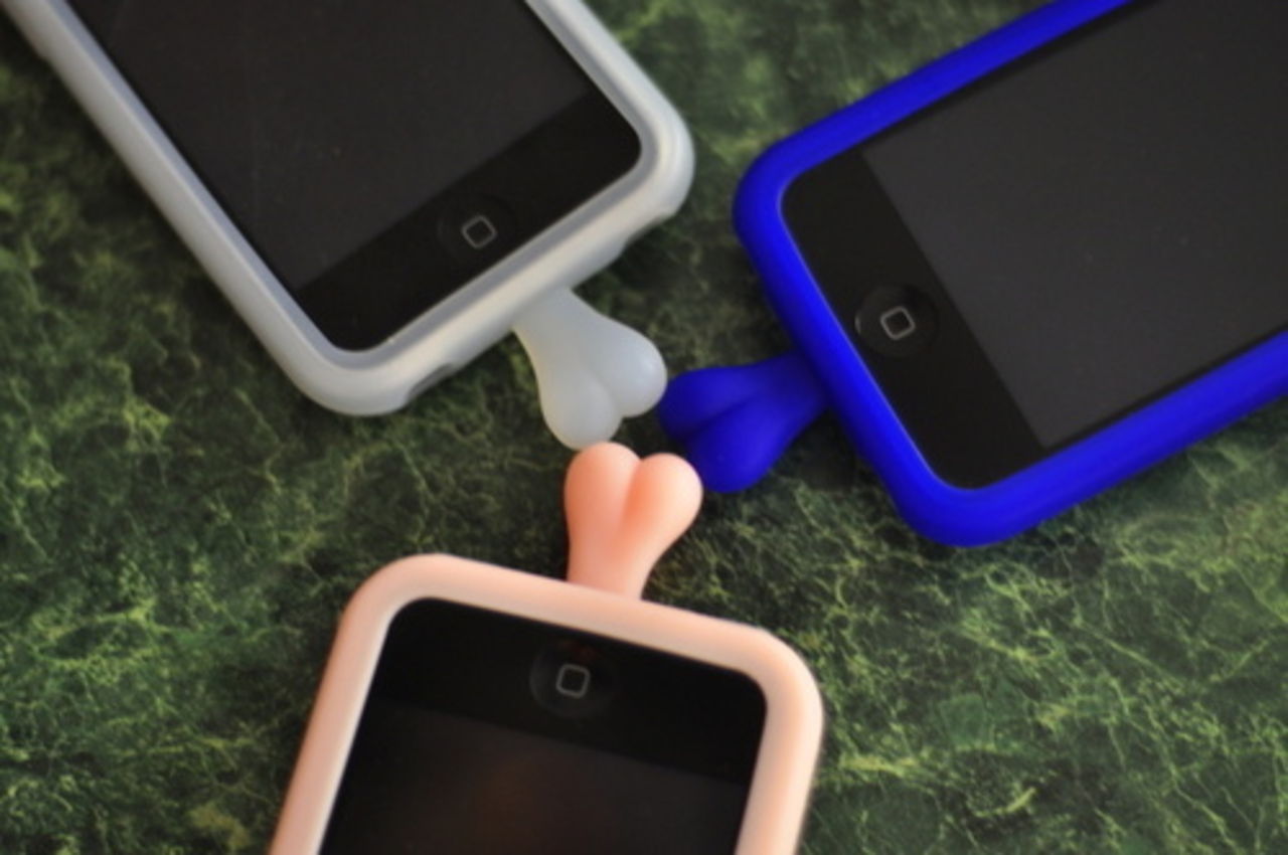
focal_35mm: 75
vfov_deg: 18.1
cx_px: 644
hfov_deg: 27.0
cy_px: 428
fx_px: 2680
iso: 250
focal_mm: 50
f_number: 1.8
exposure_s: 1/30
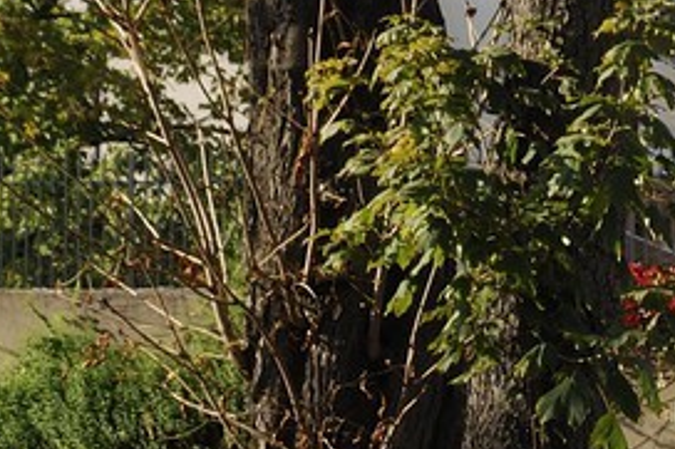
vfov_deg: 4.8
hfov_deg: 6.8
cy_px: 883
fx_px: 5284
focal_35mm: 282
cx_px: 1712
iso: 100
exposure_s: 1/100
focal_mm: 32
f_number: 8.5
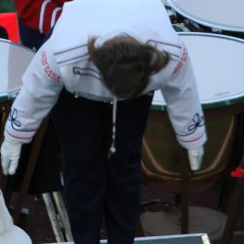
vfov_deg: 1.6
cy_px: 19
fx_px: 8940
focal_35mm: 1121
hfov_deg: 1.6
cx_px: 69
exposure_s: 1/160
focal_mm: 360
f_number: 5.6
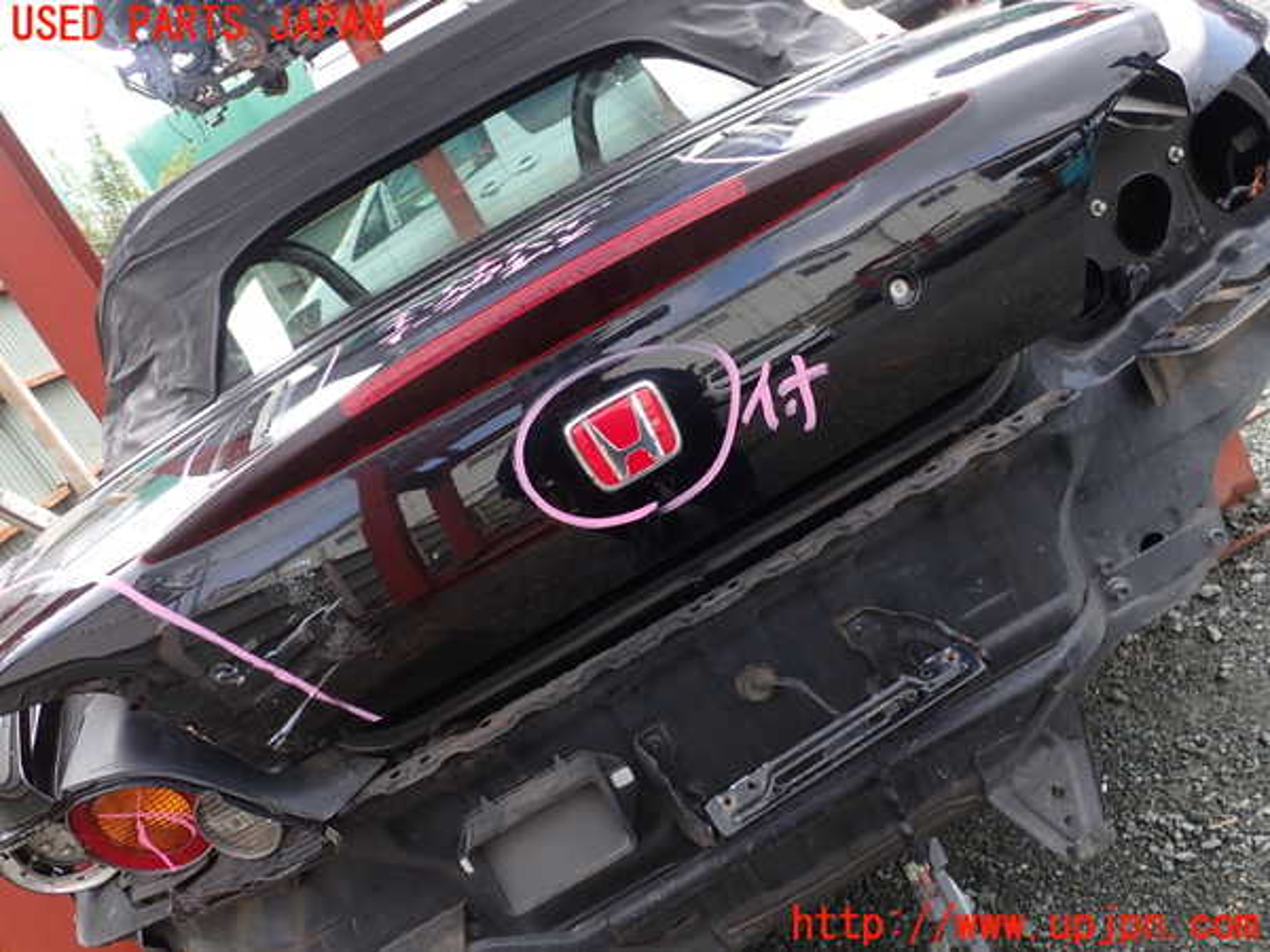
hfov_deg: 60.0
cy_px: 476
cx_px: 635
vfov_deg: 46.8
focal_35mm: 30
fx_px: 1101
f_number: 3.2
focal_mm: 5.4
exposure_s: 1/125
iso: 100
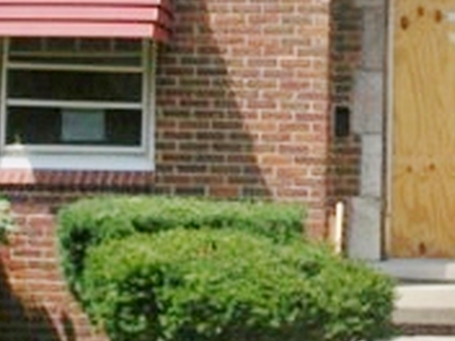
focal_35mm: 127
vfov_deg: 11.6
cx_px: 321
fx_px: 1669
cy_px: 31
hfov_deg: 15.5
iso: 80
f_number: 8.8
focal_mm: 6.3
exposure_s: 1/250
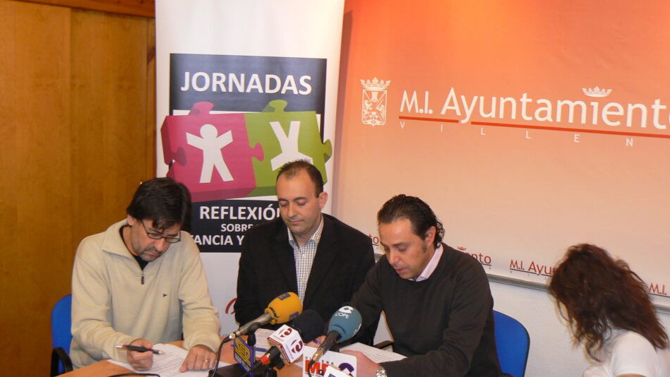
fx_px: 764
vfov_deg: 27.7
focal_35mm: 43
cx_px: 333
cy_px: 167
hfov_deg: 47.4
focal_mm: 6.5
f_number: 2.8
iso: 100
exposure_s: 1/10
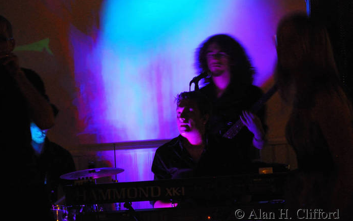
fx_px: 2223
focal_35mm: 231
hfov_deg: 9.1
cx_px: 176
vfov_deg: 5.7
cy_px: 107
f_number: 5.6
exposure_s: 1/10
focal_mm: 150
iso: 1600
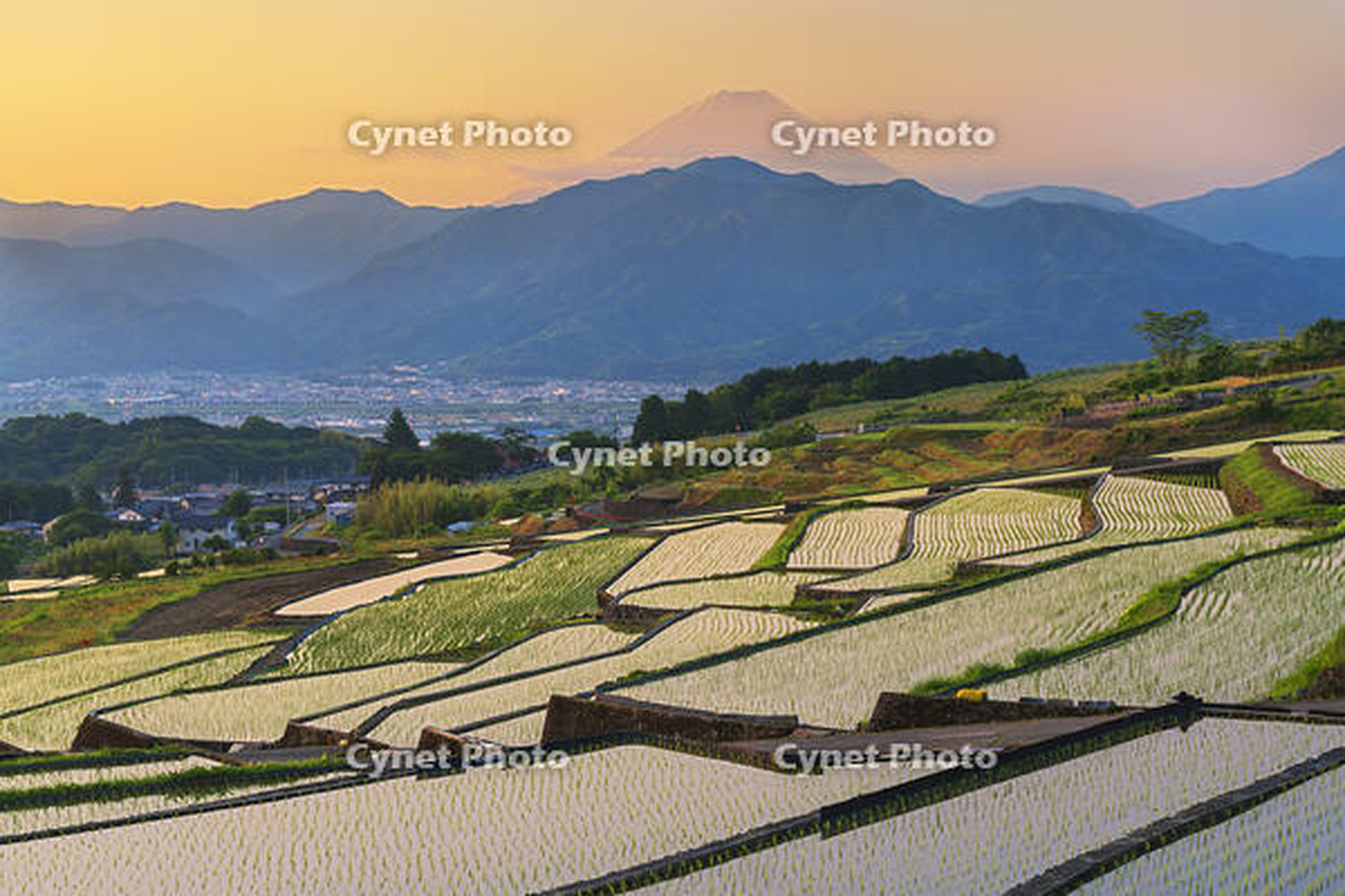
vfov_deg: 20.9
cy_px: 448
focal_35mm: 65
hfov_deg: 31.0
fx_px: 2428
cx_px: 672
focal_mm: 65
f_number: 14
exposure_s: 1/5
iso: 200
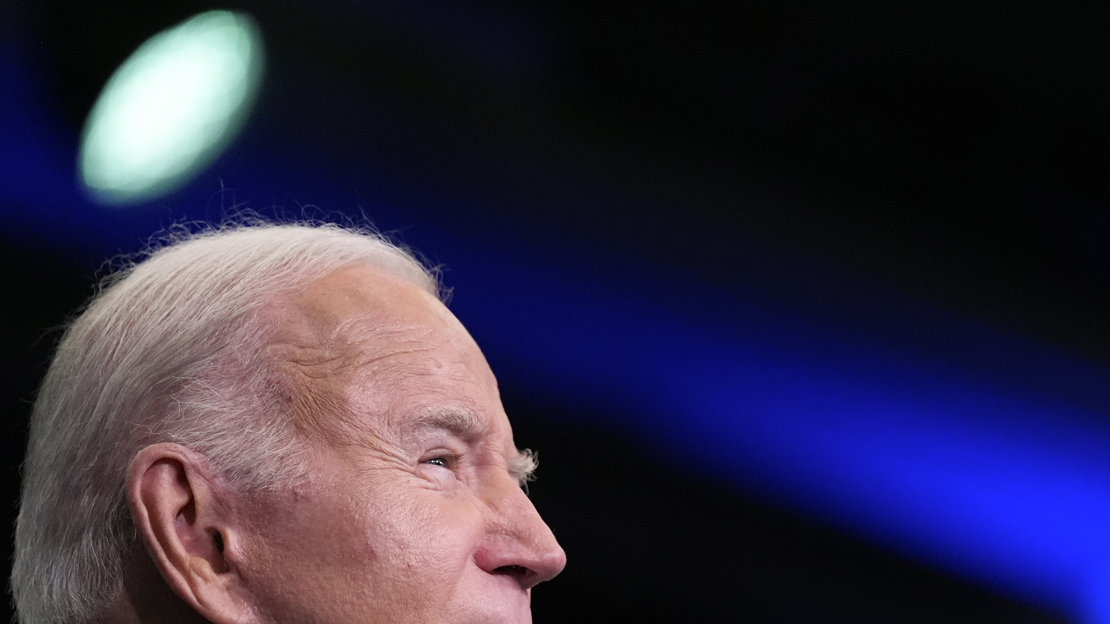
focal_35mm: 294
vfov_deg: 4.1
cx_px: 816
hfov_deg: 7.3
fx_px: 8653
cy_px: 647
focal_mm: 159
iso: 4000
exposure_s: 1/640
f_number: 2.8
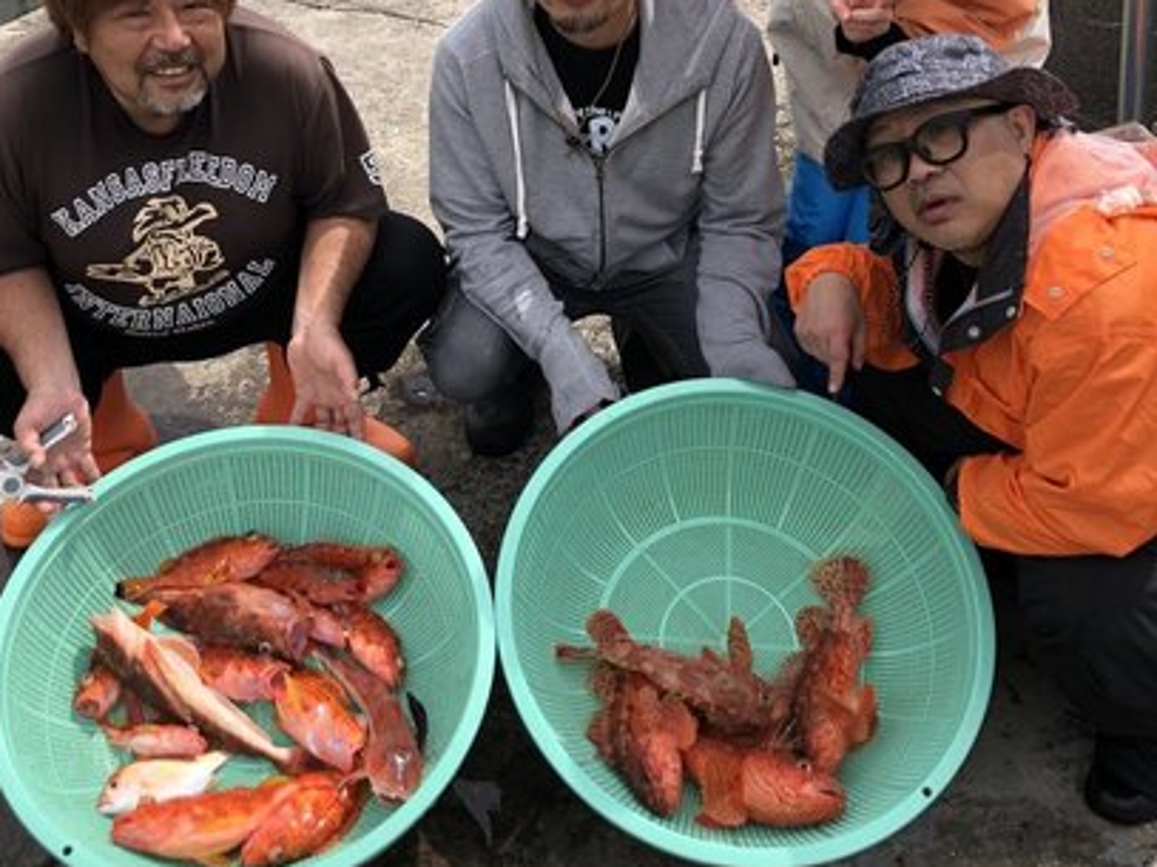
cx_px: 523
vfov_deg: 32.4
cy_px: 242
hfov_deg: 42.9
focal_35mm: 44
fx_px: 1470
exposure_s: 1/1230
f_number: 1.8
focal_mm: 3.99
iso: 20
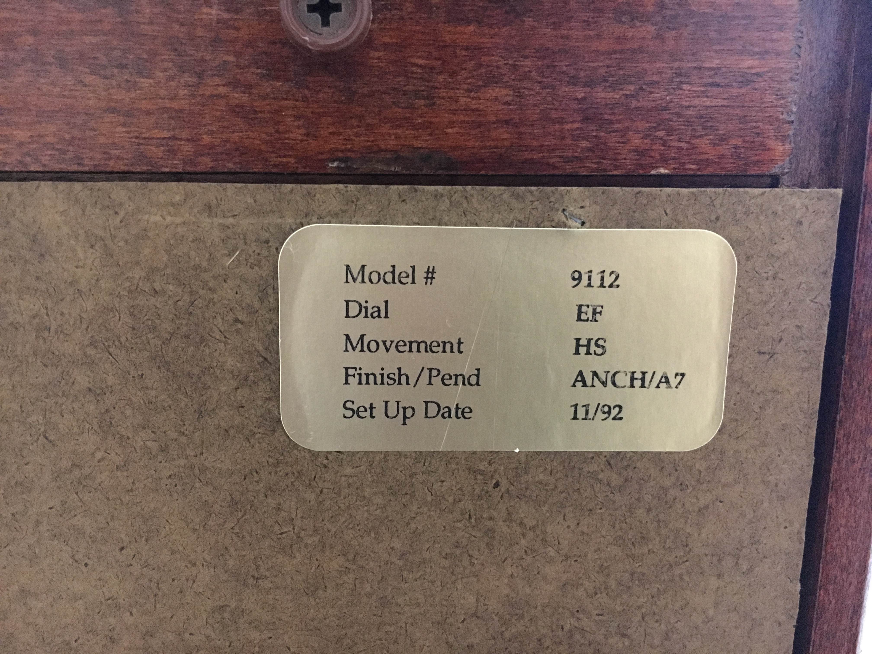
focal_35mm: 29
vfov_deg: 48.2
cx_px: 436
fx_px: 731
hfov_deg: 61.7
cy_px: 327
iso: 320
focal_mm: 4.15
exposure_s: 1/15
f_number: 2.2
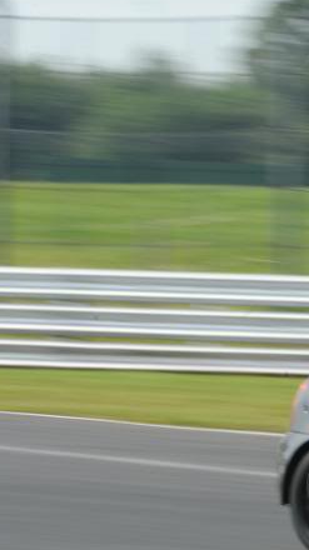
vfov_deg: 6.6
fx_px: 4800
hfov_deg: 3.7
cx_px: 570
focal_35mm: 329
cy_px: 369
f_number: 16
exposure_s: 1/100
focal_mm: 135
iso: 250
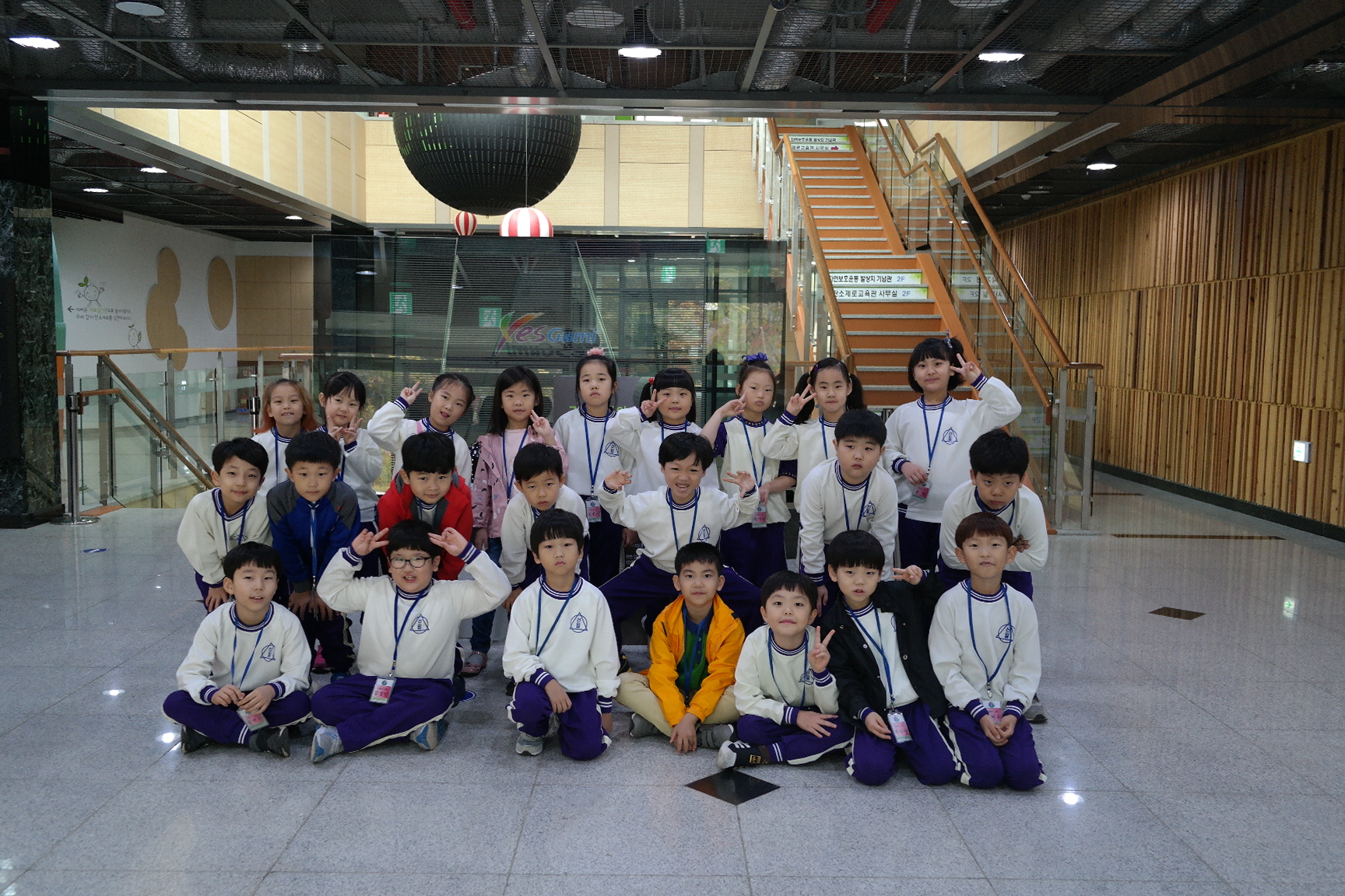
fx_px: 1121
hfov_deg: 61.9
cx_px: 672
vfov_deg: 43.6
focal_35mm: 30
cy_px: 448
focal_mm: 20
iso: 400
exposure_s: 1/40
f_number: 3.5
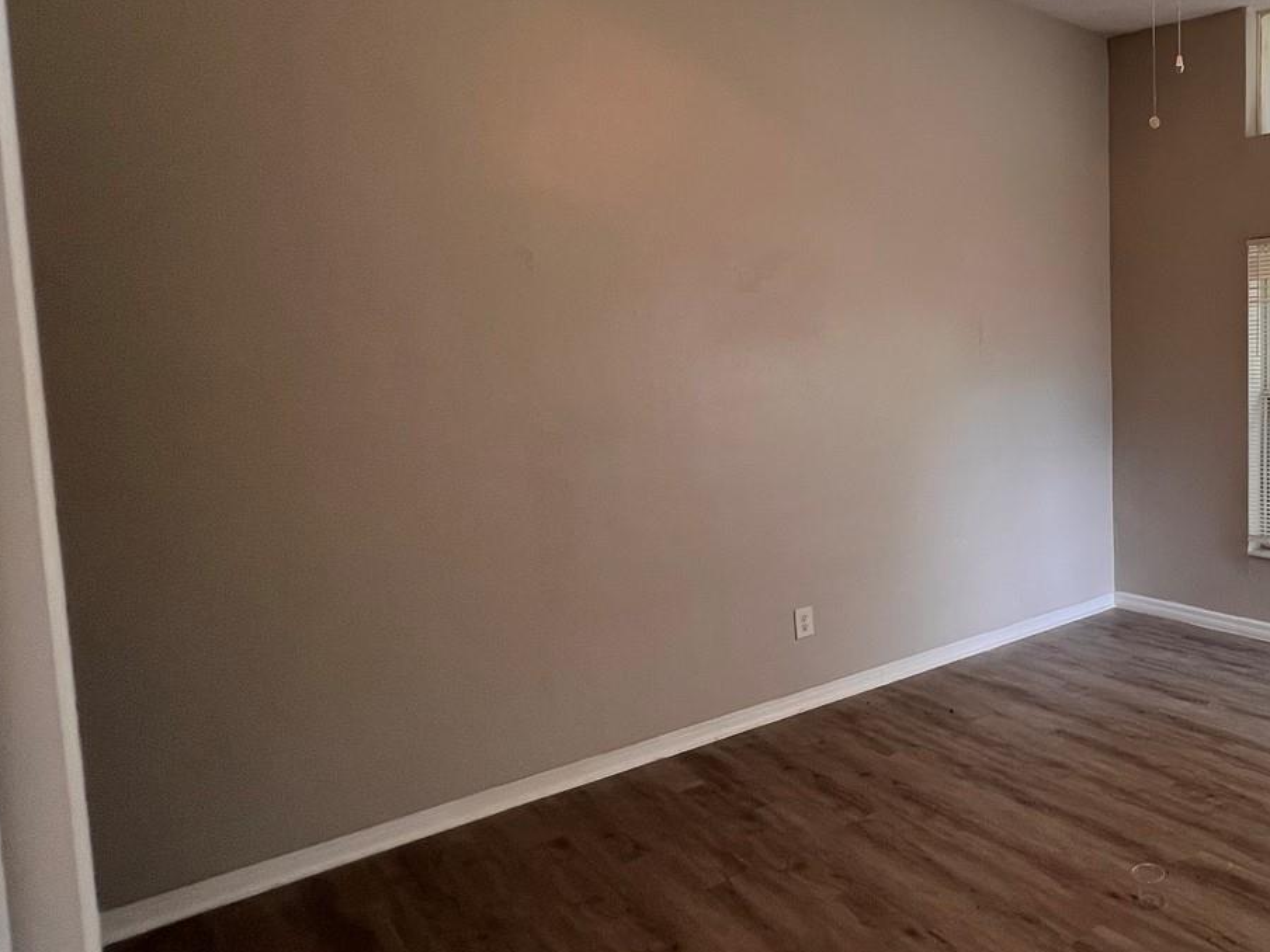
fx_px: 844
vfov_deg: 58.8
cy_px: 434
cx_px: 1069
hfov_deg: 65.1
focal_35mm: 23
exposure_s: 1/120
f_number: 1.8
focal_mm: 1.57
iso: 160
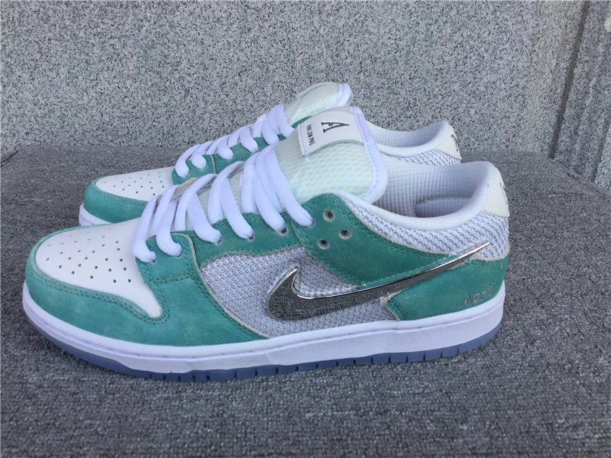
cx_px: 306
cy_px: 229
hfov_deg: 58.4
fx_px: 547
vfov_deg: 45.4
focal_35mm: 31
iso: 25
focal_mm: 3.3
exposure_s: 1/506
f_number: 2.4
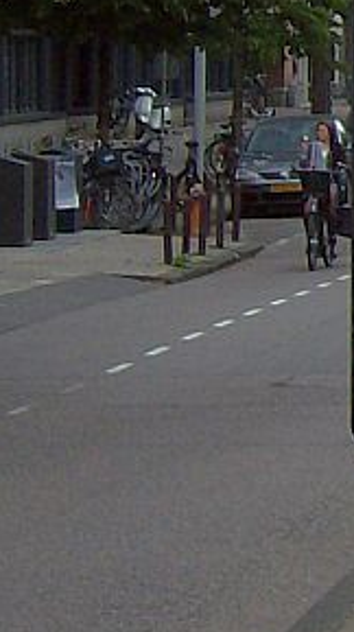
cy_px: -84
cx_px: 940
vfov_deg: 7.9
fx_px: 4517
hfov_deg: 4.4
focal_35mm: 270
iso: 100
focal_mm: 11.6
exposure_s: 1/229
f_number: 6.2
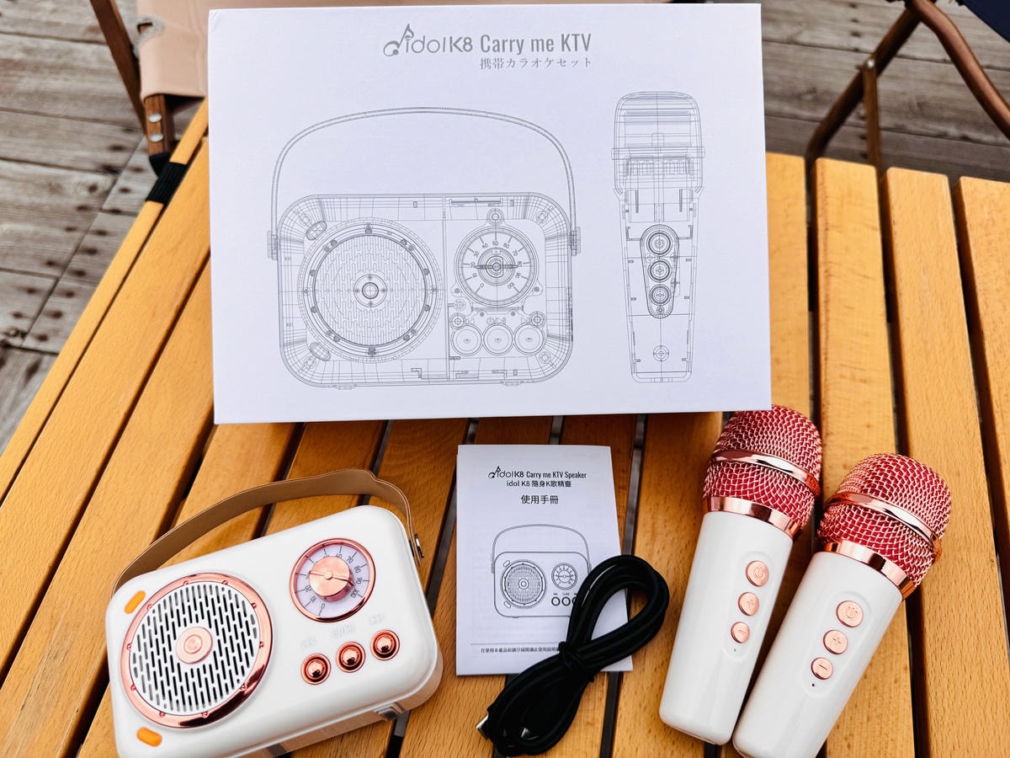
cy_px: 379
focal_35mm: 24
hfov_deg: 71.6
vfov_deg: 56.8
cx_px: 505
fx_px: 700
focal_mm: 6.86
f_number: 1.78
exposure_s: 1/4310
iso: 80
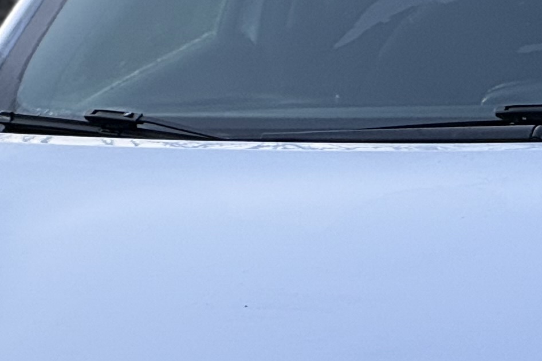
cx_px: 614
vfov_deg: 2.6
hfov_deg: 3.9
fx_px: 8010
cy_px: 304
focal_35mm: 532
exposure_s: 1/132
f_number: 2.8
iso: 50
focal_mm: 15.66
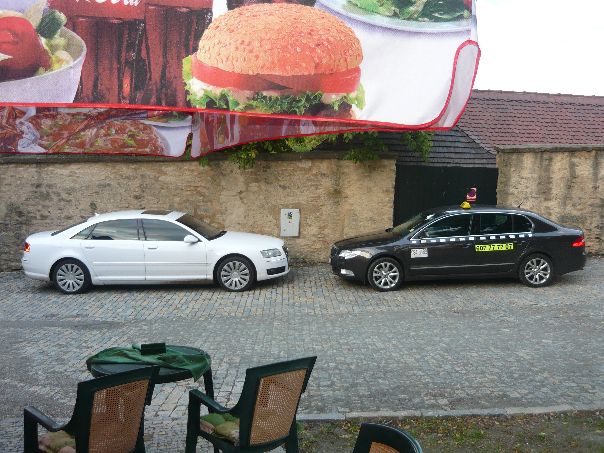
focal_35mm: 38
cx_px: 302
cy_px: 226
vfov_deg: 37.7
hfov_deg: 49.0
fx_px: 663
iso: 125
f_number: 2.9
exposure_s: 1/30
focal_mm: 6.3
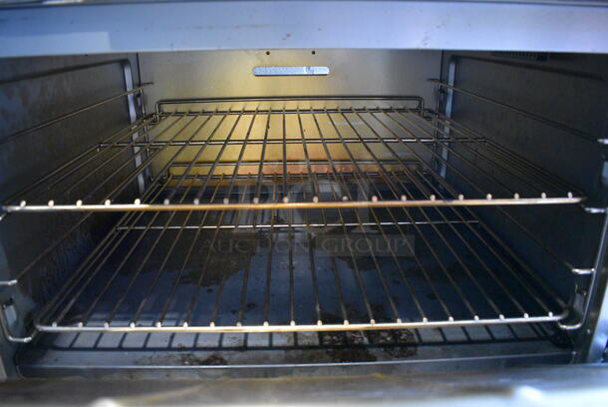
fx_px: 456
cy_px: 204
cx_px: 304
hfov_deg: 67.3
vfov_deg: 48.0
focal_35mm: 27
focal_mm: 18
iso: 6400
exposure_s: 1/125
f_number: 3.5
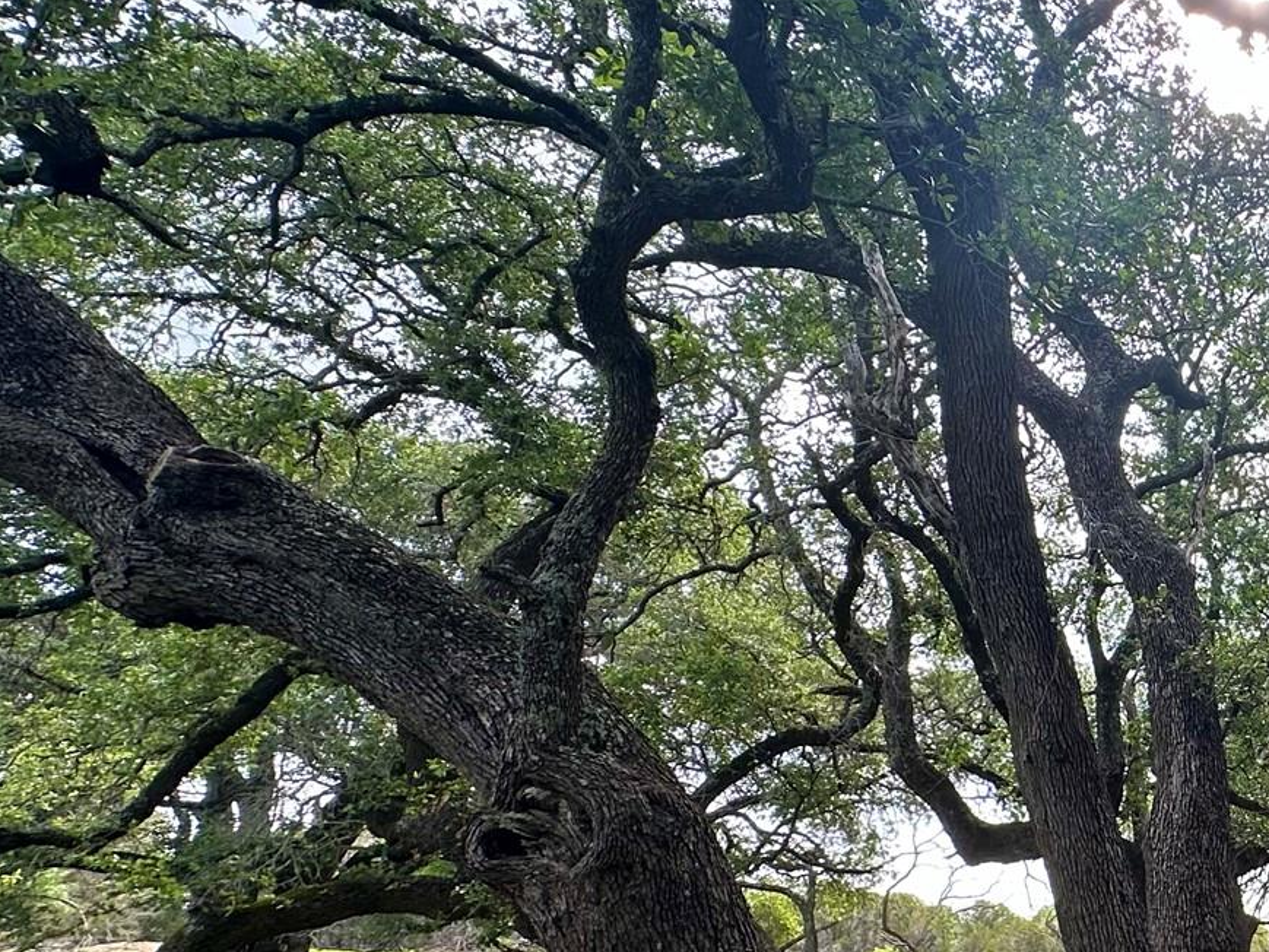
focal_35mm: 33
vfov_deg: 42.6
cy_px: 603
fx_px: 1210
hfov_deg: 41.8
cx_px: 1446
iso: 40
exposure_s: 1/238
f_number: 2.2
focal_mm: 2.22
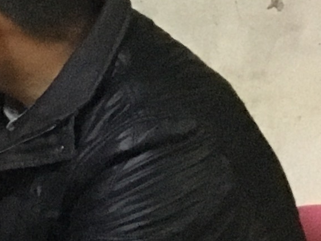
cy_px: 203
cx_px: -782
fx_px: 1892
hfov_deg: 7.8
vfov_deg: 7.3
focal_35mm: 204
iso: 400
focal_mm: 4.15
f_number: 2.2
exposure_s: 1/17
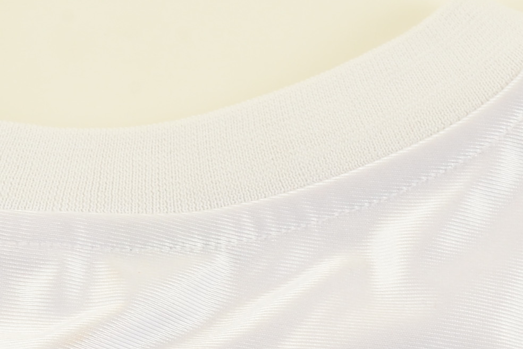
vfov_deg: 6.0
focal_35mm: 225
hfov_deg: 9.1
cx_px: 4
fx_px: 3268
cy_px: 594
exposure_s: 1/60
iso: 320
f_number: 16
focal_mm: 40
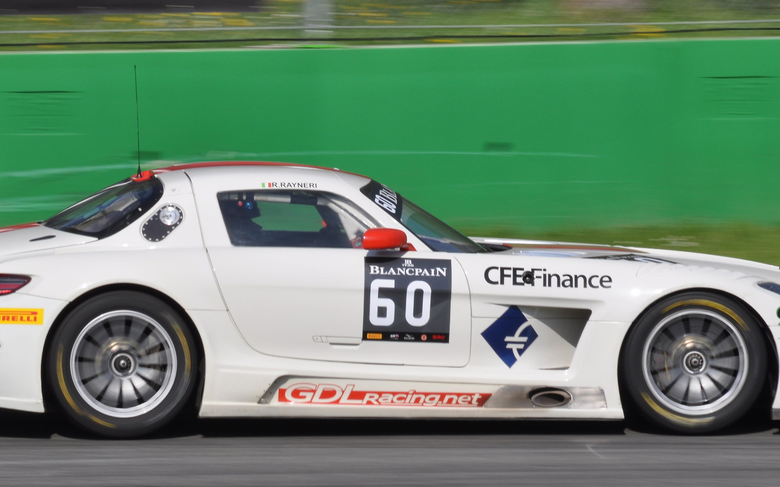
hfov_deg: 3.6
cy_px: 278
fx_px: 12286
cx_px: 365
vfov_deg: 2.3
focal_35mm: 578
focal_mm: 240
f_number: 18
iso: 200
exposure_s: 1/160
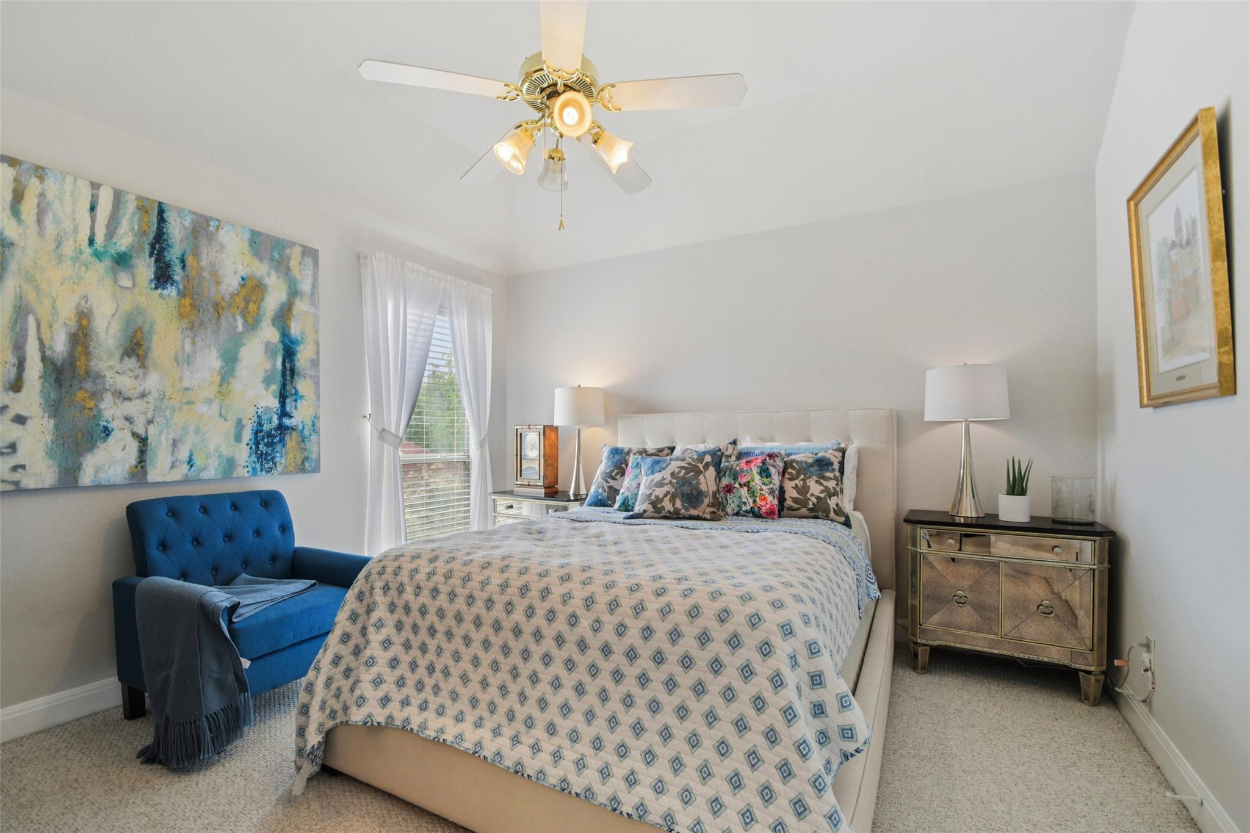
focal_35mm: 15
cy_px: 416
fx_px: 521
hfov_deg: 100.4
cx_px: 625
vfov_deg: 77.3
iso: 400
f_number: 8
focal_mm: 10
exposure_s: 1/20
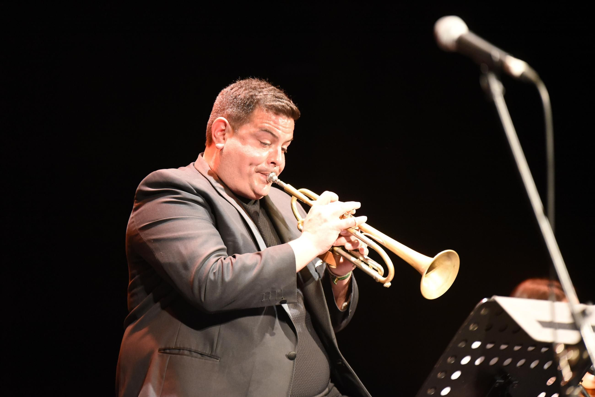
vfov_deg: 6.9
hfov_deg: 10.3
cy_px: 198
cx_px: 298
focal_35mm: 200
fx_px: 3307
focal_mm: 200
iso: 5000
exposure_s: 1/100
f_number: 2.8
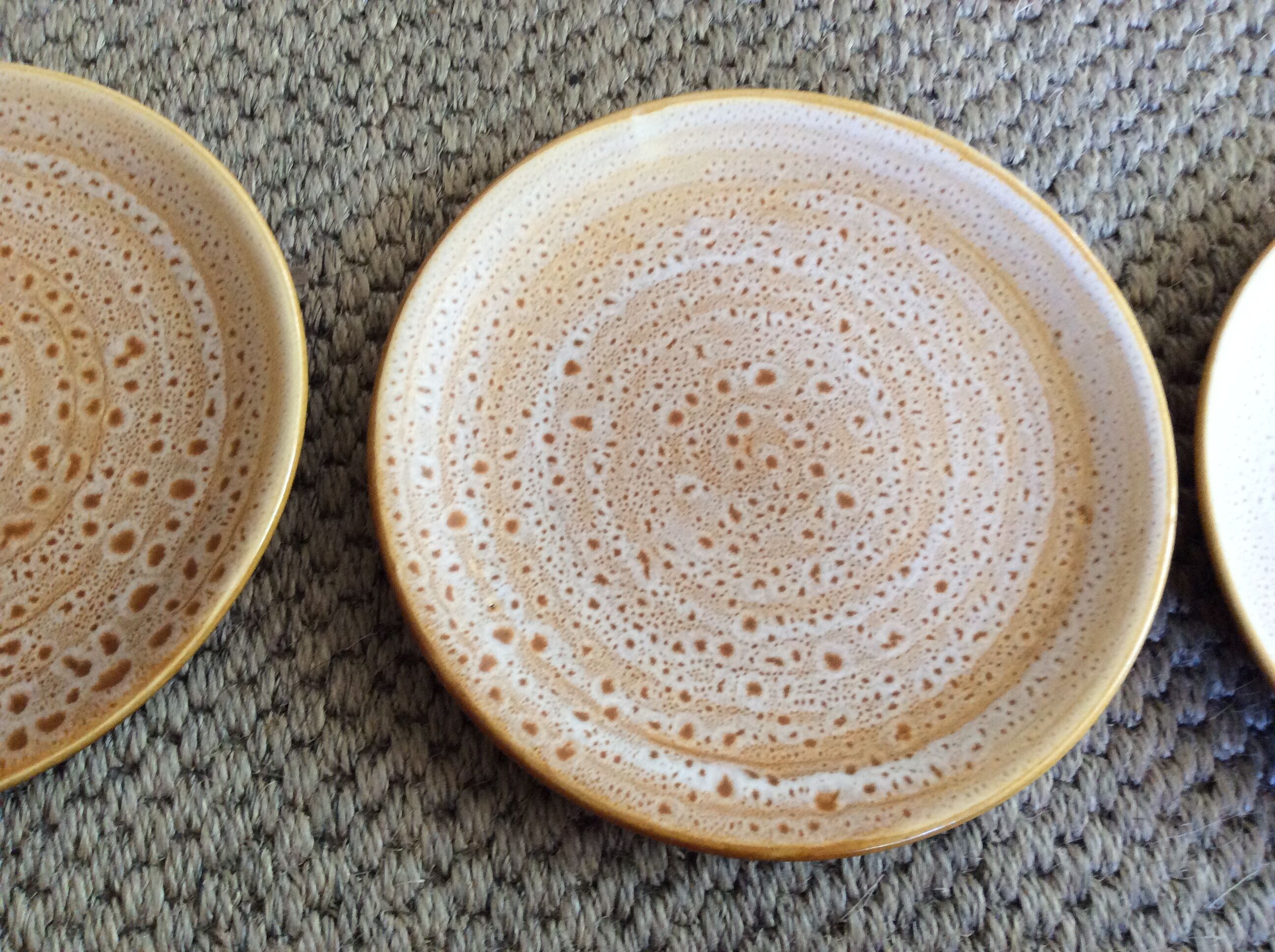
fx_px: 1177
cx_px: 638
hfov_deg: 56.9
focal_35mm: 32
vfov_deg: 44.1
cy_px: 476
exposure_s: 1/25
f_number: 2.4
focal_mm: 3.3
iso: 125
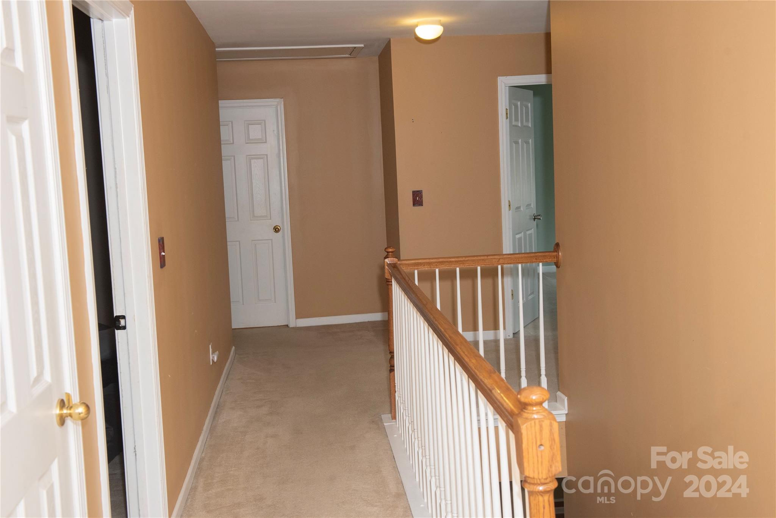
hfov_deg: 48.5
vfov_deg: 33.4
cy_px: 259
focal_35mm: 40
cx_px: 388
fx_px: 862
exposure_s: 1/200
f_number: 7.1
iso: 1250
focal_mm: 40
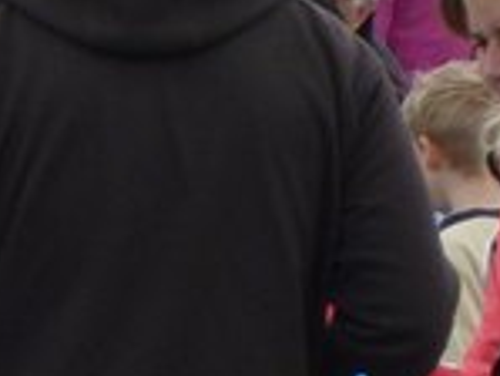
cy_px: 149
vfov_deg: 1.1
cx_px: -60
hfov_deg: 1.4
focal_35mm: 1412
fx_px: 20412
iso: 160
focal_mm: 49.2
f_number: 4.9
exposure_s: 1/320
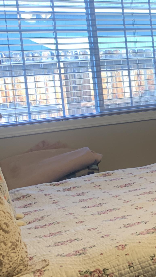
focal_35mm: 62
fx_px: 456
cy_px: 102
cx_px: 277
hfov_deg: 16.4
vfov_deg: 33.6
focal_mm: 4.25
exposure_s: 1/60
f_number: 1.8
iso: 80
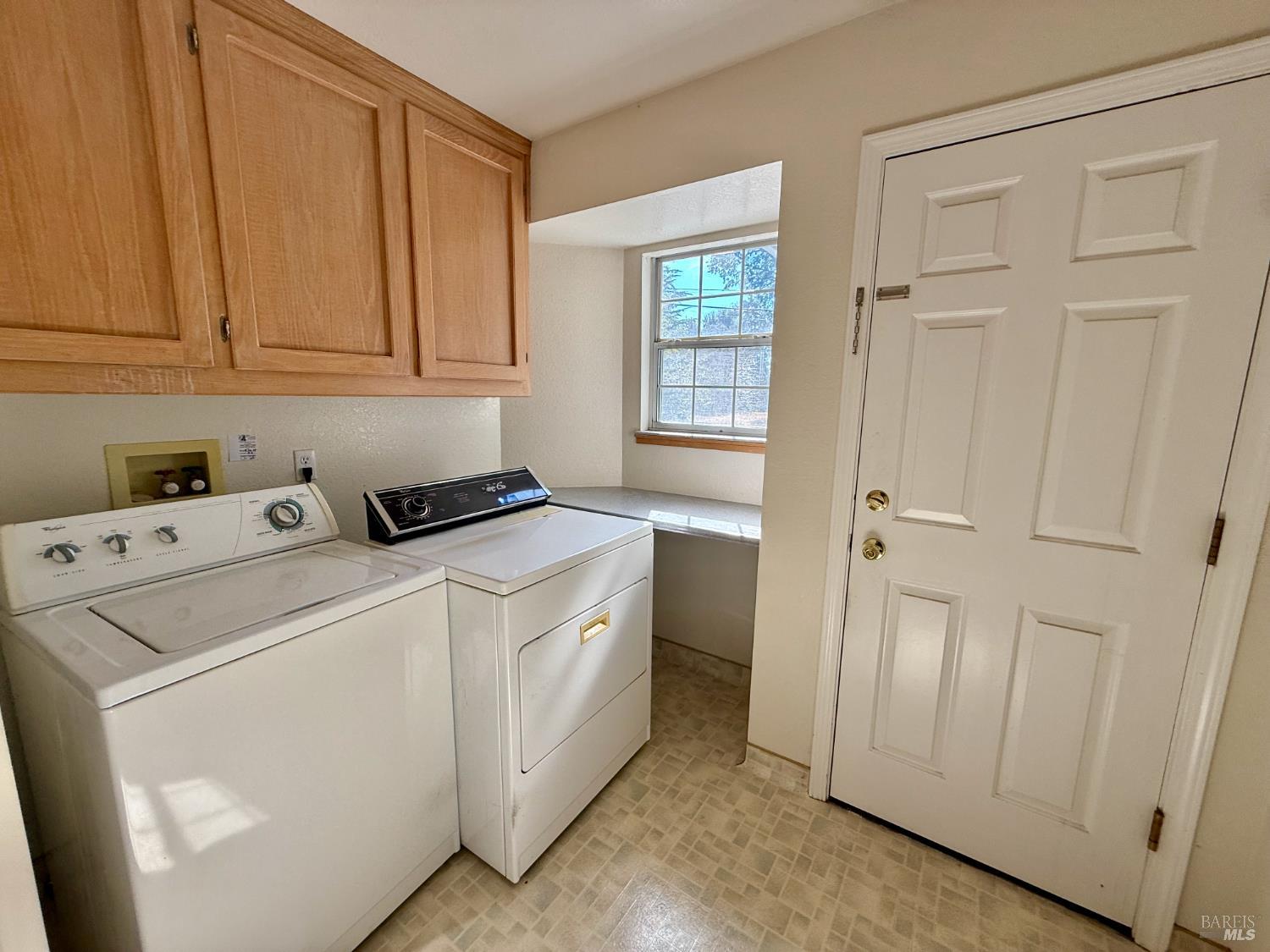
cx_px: 635
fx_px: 514
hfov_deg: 102.1
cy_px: 476
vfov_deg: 85.7
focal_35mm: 14
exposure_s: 1/200
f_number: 2.2
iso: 64
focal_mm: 2.22
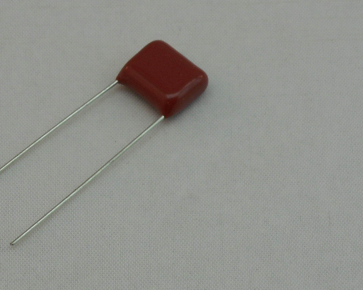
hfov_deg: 8.3
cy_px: 133
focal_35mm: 232
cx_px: 138
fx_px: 2492
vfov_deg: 6.7
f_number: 5.8
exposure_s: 1/60
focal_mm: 18.2
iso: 110
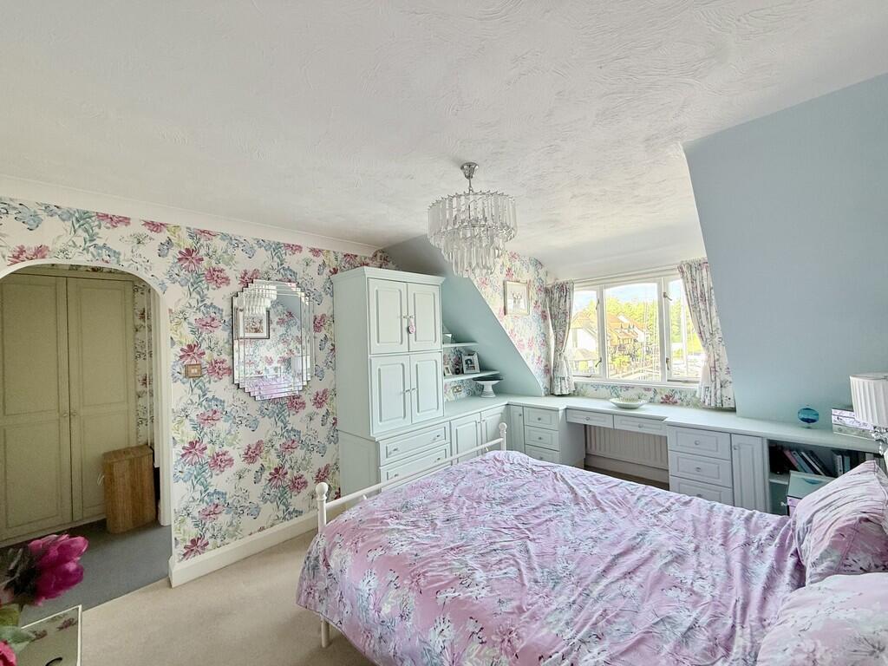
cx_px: 444
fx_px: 359
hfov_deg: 102.1
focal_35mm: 14
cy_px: 333
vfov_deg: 85.7
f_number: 2.2
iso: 80
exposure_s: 1/99
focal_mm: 2.22
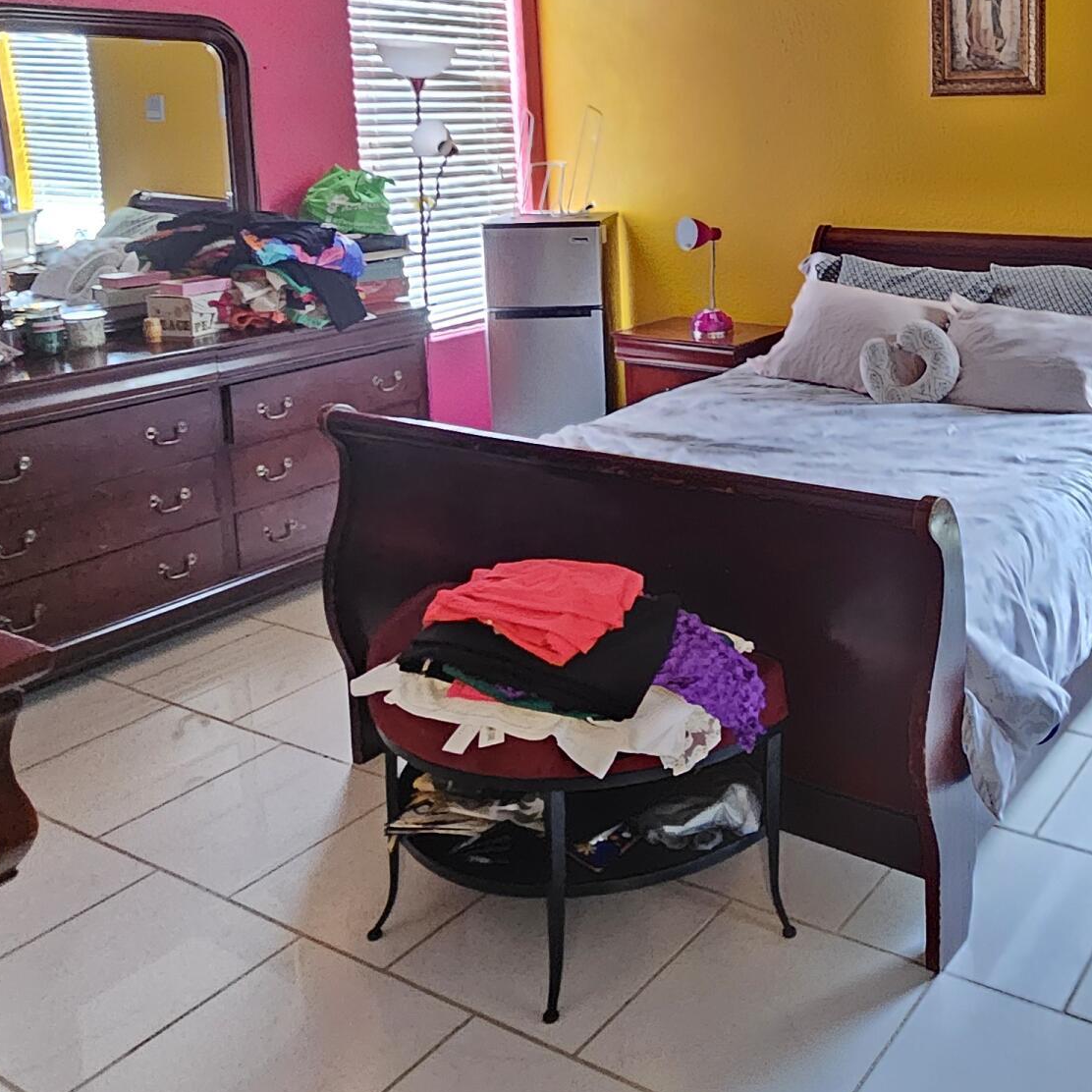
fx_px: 1106
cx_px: 885
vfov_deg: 49.9
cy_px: 246
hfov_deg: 49.3
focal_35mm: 31
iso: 1250
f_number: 2.2
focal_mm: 2.2
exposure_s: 1/24
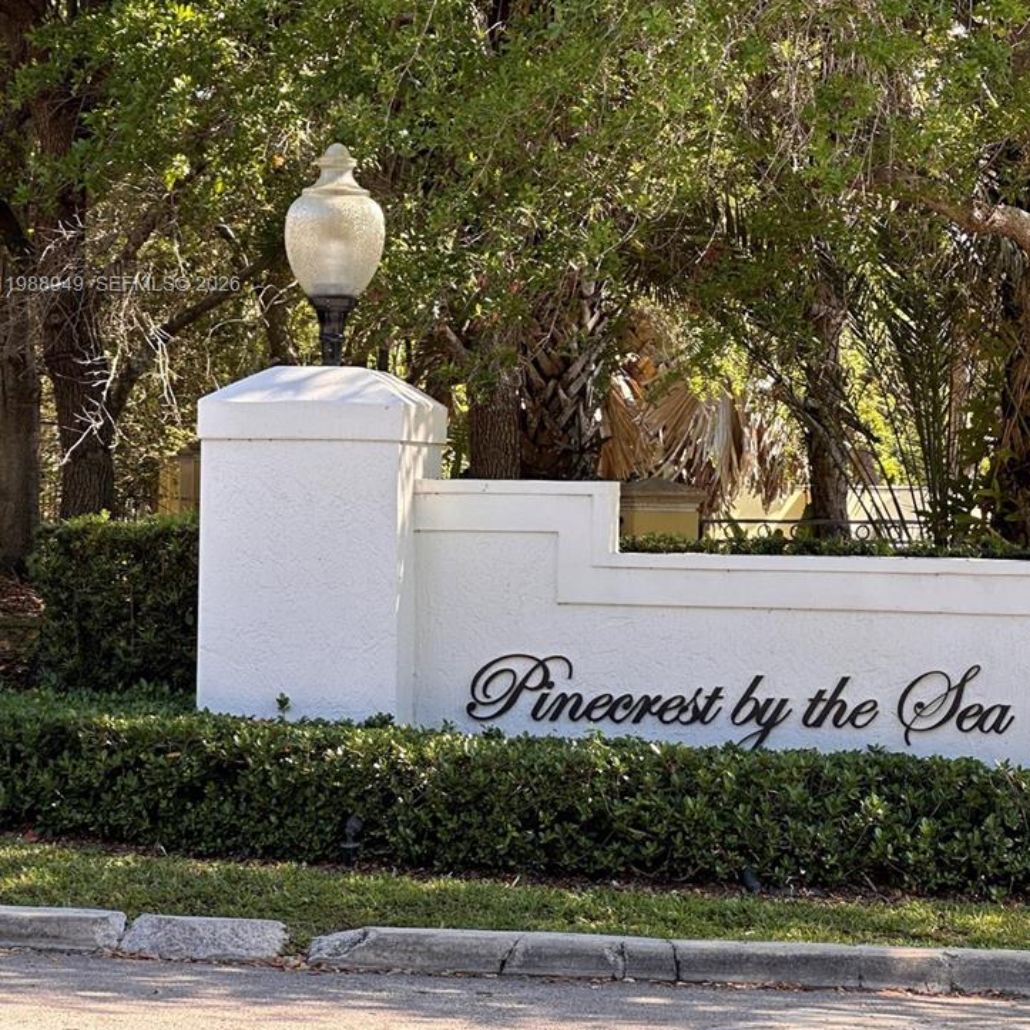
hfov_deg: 15.4
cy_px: 286
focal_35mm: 113
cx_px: 618
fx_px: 3804
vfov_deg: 15.4
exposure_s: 1/99
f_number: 2.8
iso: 32
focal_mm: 9
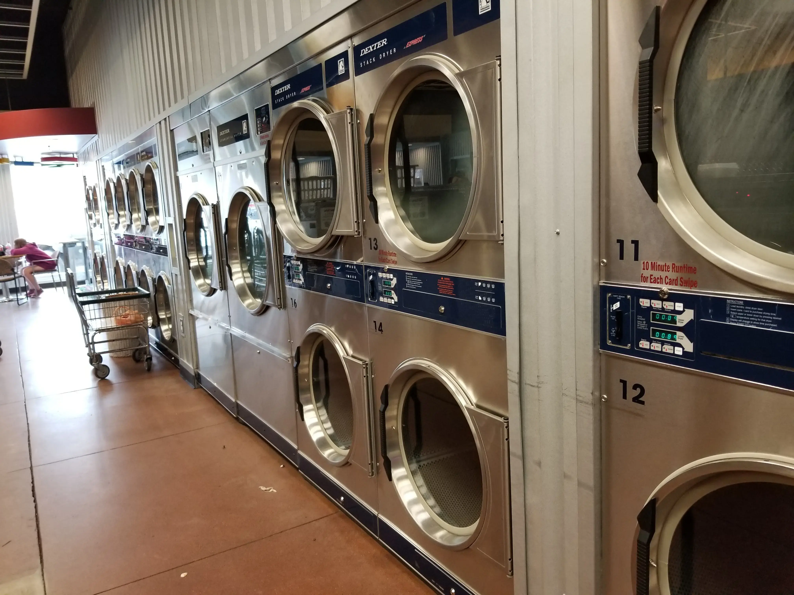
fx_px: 596
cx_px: 397
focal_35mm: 26
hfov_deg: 67.3
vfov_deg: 53.1
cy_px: 298
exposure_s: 1/30
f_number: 1.7
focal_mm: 4.25
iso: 160
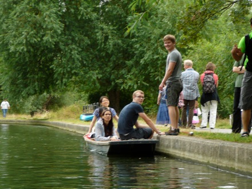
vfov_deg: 10.0
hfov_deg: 13.3
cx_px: 126
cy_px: 94
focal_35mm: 148
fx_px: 1077
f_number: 4
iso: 80
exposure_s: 1/80
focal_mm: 22
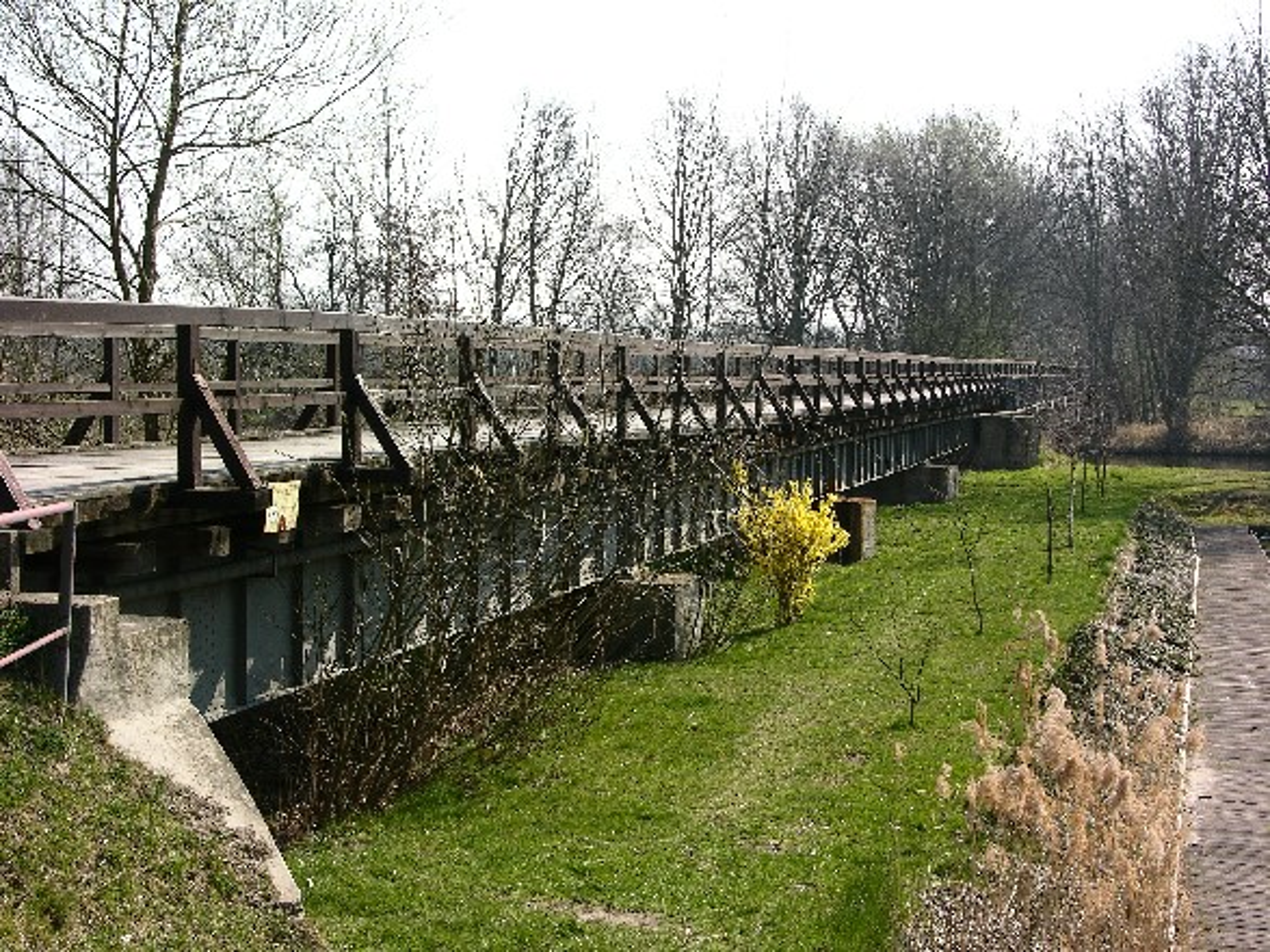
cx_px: 635
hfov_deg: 35.6
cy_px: 476
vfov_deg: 27.0
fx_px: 1981
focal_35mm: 54
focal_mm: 13.7
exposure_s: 1/110
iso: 50
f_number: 6.9
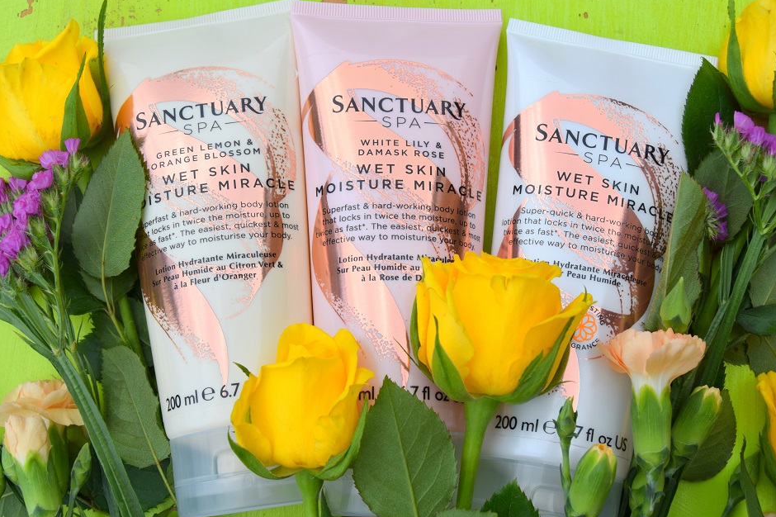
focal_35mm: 48
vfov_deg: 28.3
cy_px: 260
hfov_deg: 41.5
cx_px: 395
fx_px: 1024
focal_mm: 31
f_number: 10
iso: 200
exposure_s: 1/400
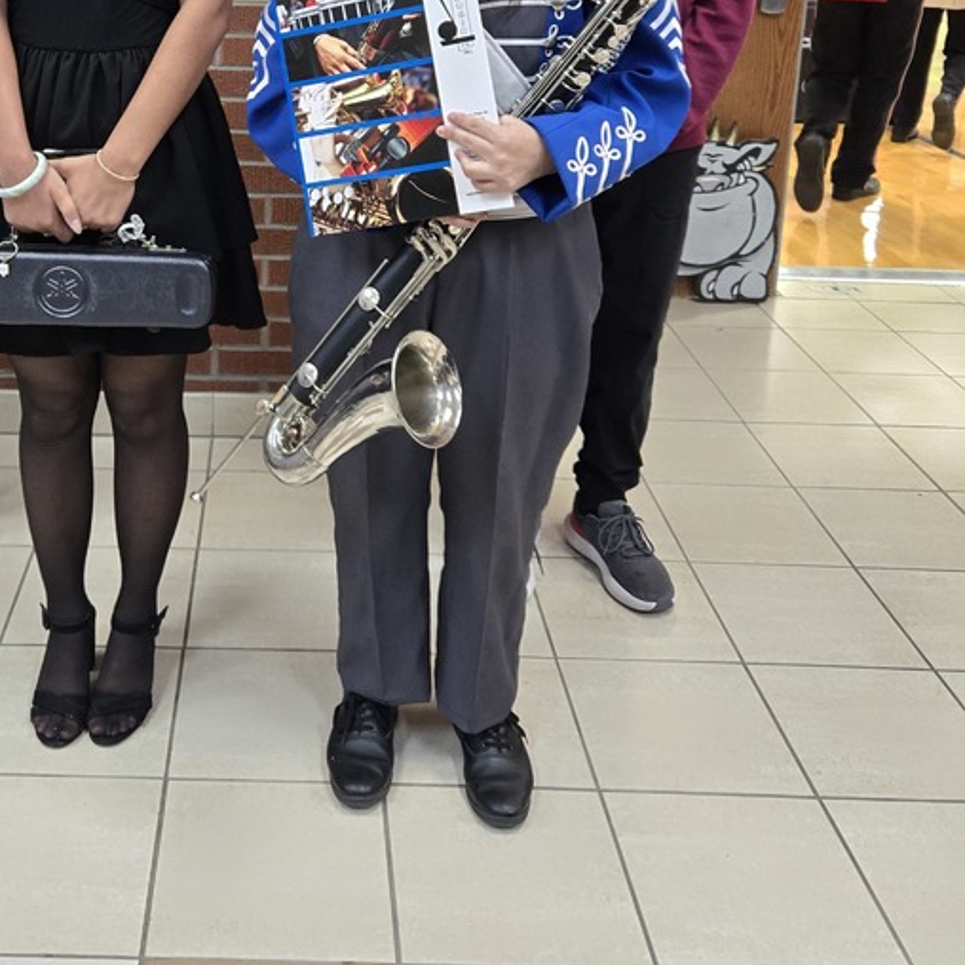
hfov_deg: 40.0
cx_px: 266
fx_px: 1293
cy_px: 148
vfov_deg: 38.8
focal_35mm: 41
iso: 640
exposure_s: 1/120
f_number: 1.8
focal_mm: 5.4
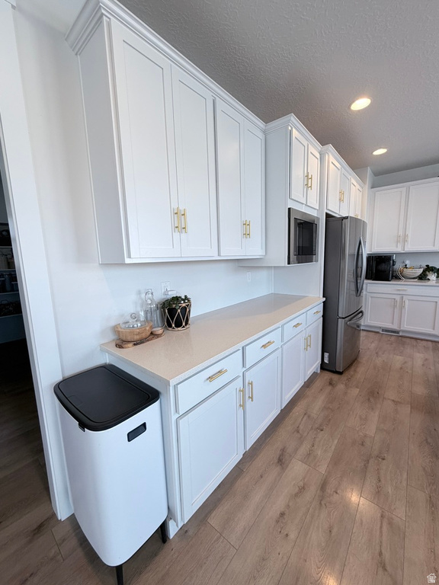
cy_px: 292
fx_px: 237
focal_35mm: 14
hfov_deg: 85.7
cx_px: 220
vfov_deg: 102.1
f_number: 2.2
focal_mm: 2.22
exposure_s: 1/120
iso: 125
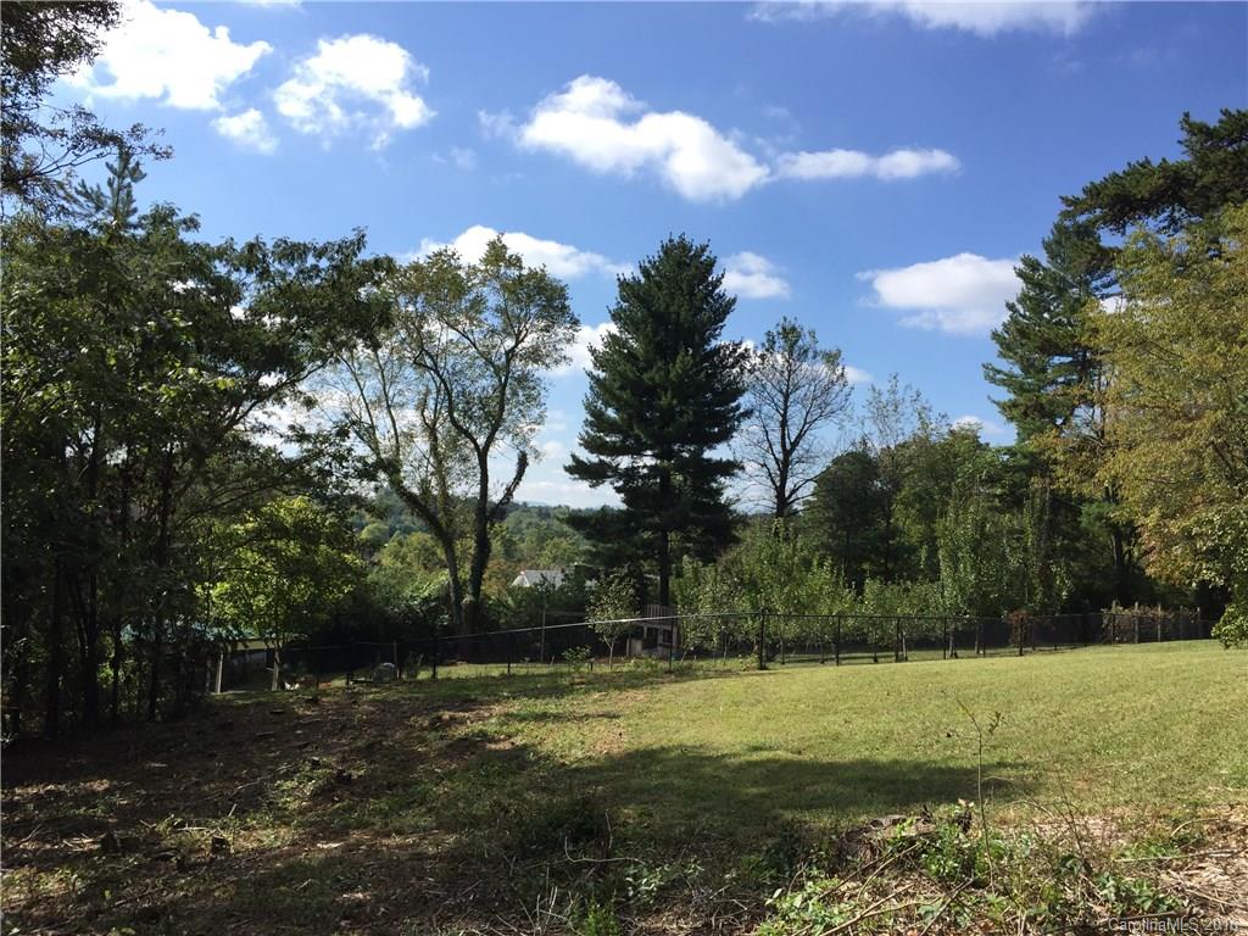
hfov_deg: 61.7
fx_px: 1046
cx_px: 624
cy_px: 468
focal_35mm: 29
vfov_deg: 48.2
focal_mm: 4.15
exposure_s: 1/1412
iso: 32
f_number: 2.2
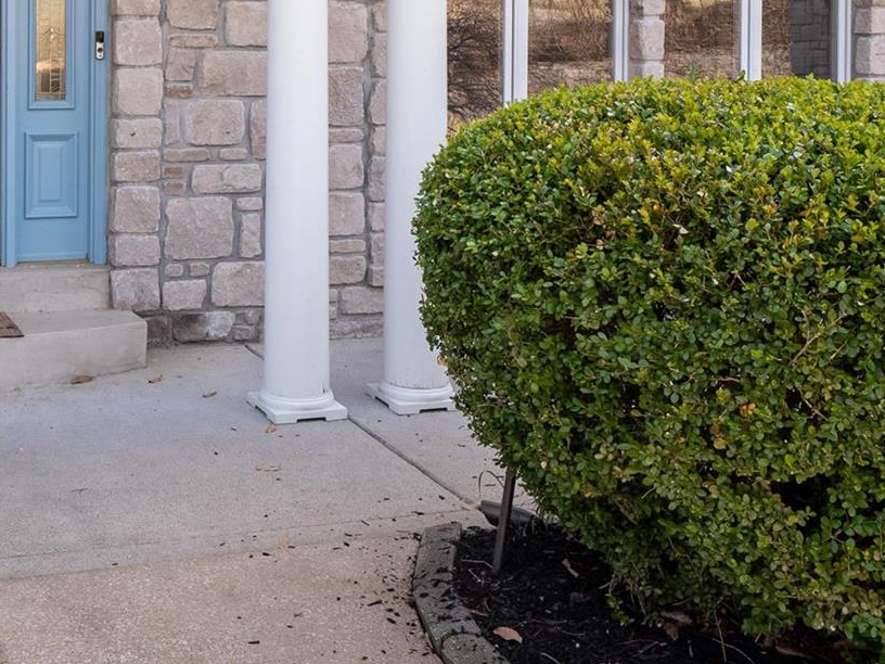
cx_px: 154
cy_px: 90
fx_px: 1253
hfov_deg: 37.3
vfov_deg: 28.7
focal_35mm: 49
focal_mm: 13
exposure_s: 1/125
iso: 400
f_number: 7.1
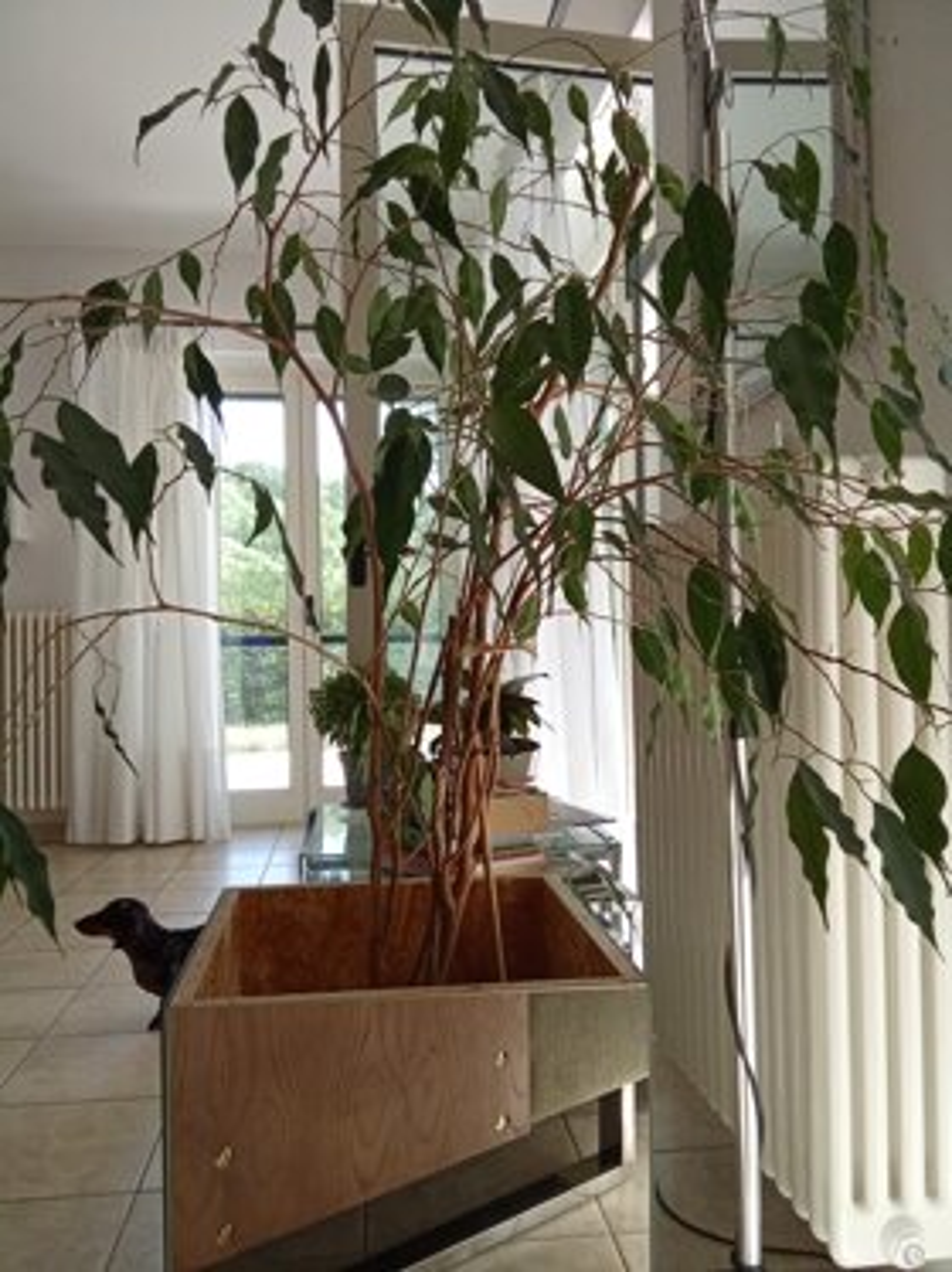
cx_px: 476
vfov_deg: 63.5
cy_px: 636
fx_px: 1028
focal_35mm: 28
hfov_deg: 49.7
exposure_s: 1/100
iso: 160
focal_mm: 2.78
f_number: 2
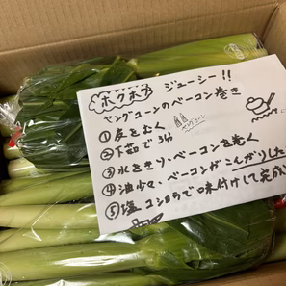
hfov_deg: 52.5
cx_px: 143
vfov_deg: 52.4
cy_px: 158
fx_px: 290
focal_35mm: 31
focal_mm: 5.96
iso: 100
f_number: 1.6
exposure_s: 1/50
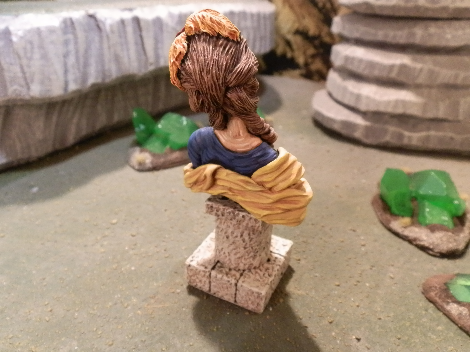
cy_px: 176
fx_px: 380
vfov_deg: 49.7
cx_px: 235
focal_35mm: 28
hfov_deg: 63.4
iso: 400
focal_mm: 5
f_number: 3.1
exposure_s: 1/50
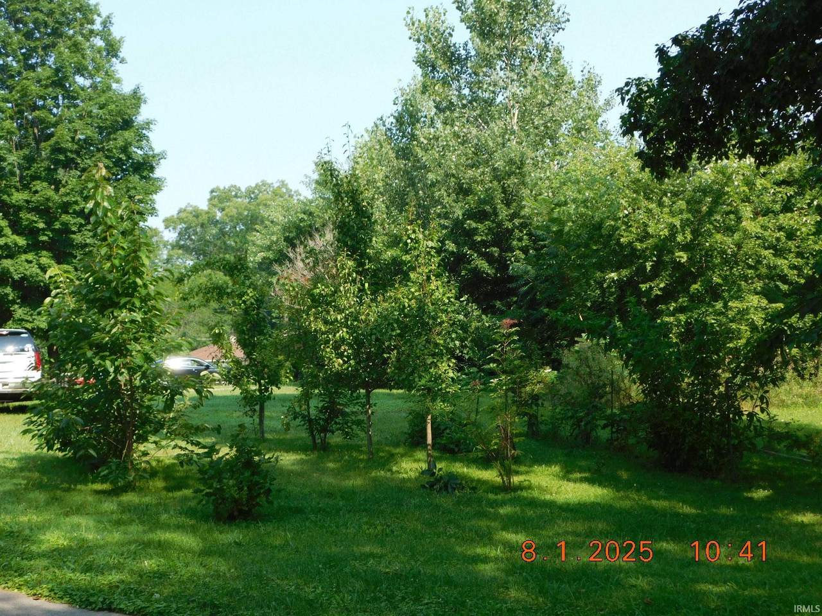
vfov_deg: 32.2
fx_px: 1069
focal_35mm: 45
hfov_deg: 42.1
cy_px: 308
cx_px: 411
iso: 125
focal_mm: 8
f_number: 3.7
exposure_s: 1/400
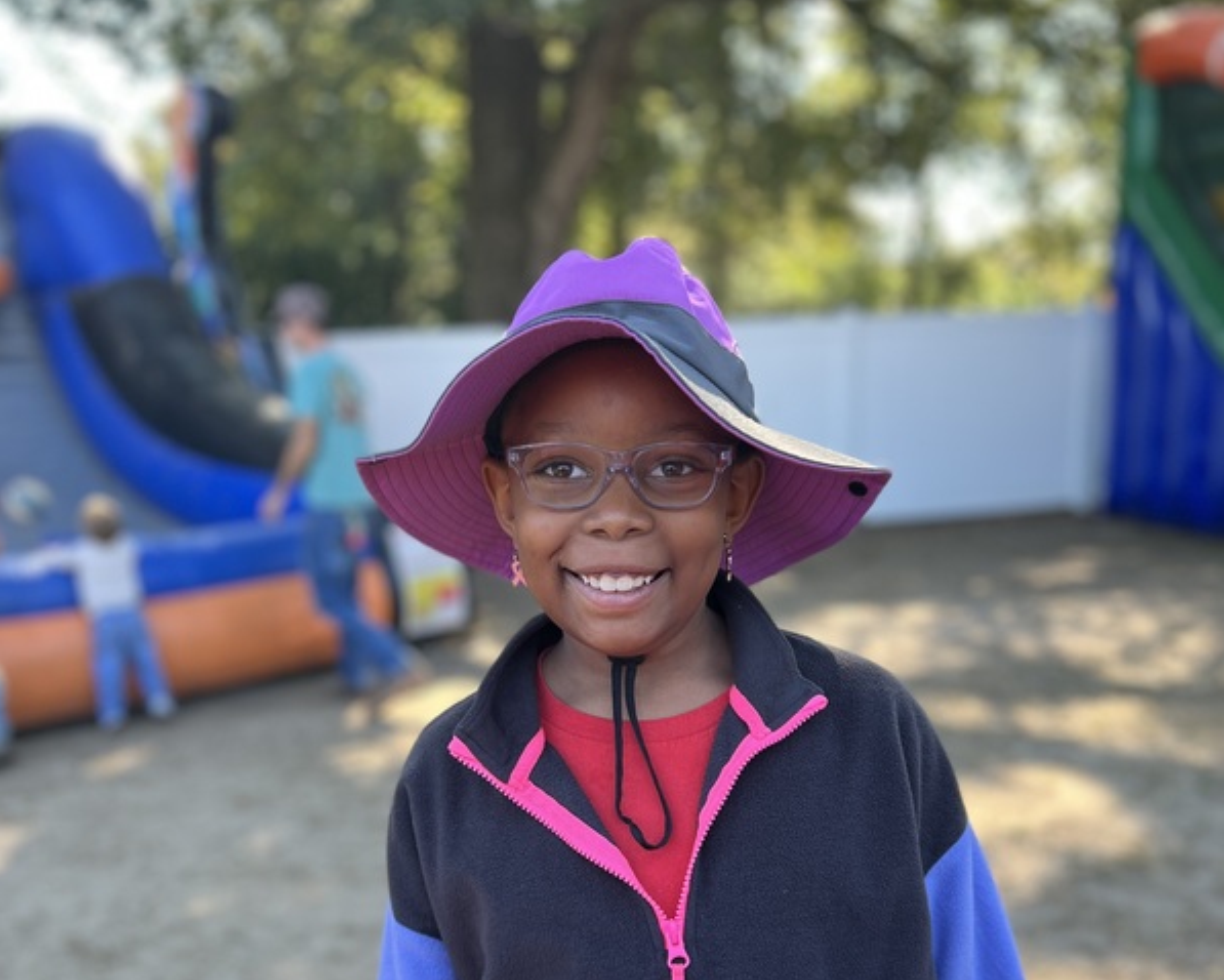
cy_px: 763
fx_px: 1232
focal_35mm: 34
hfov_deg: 52.8
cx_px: 611
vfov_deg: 41.8
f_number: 1.5
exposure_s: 1/161
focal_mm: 5.7
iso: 40
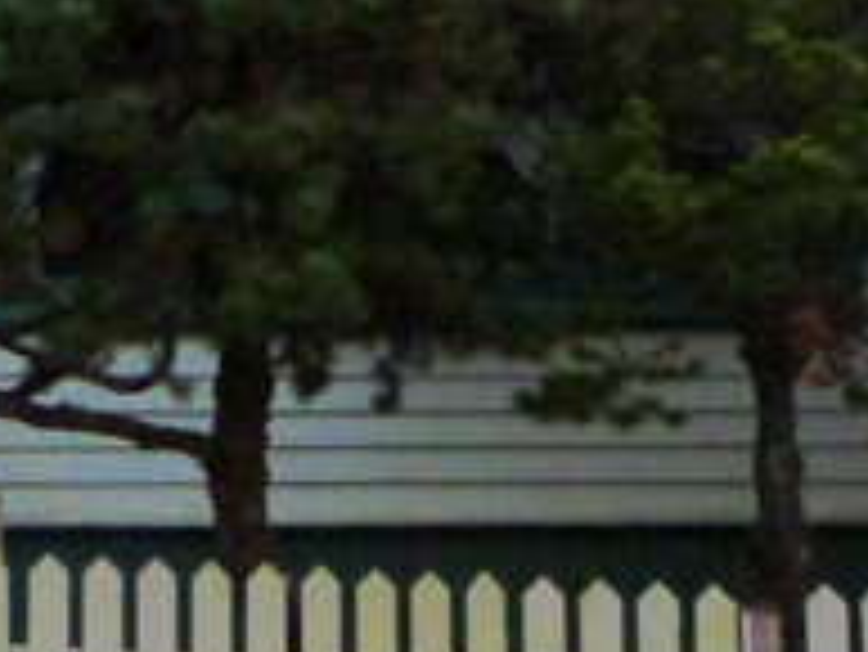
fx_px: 4567
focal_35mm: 182
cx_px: -351
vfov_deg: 8.0
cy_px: -351
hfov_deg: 10.6
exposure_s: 1/4
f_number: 3.2
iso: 800
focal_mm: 7.9
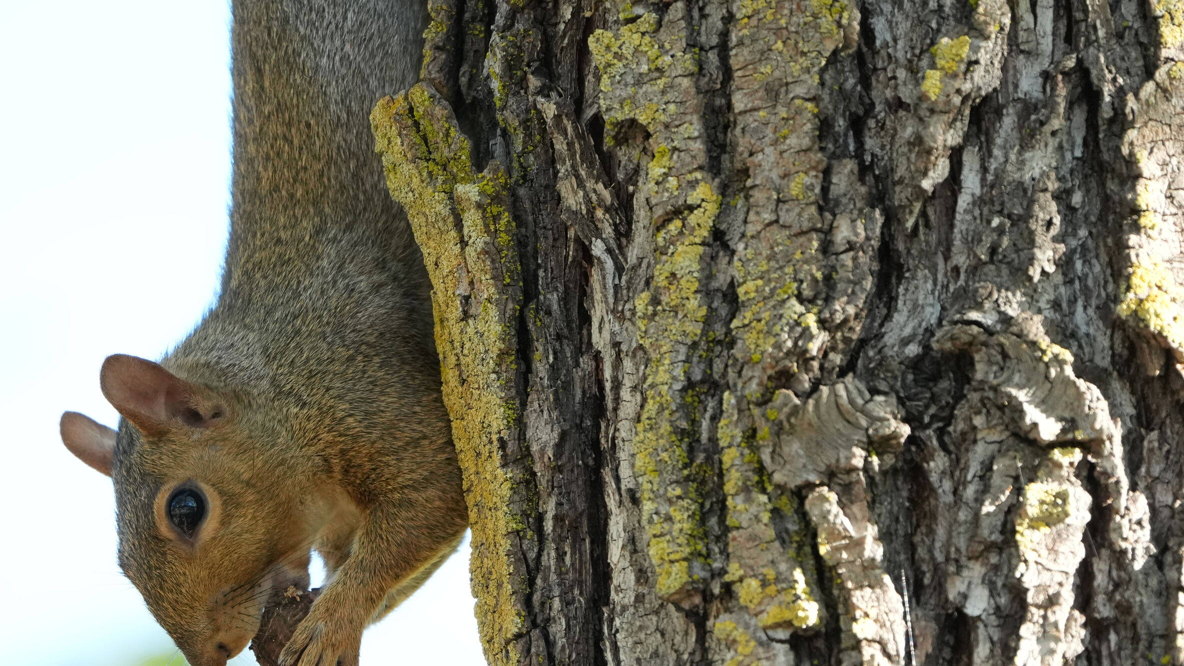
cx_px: 272
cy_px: 572
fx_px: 24018
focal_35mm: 765
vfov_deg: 1.6
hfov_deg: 2.8
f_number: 6.3
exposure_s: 1/500
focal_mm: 400
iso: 2000
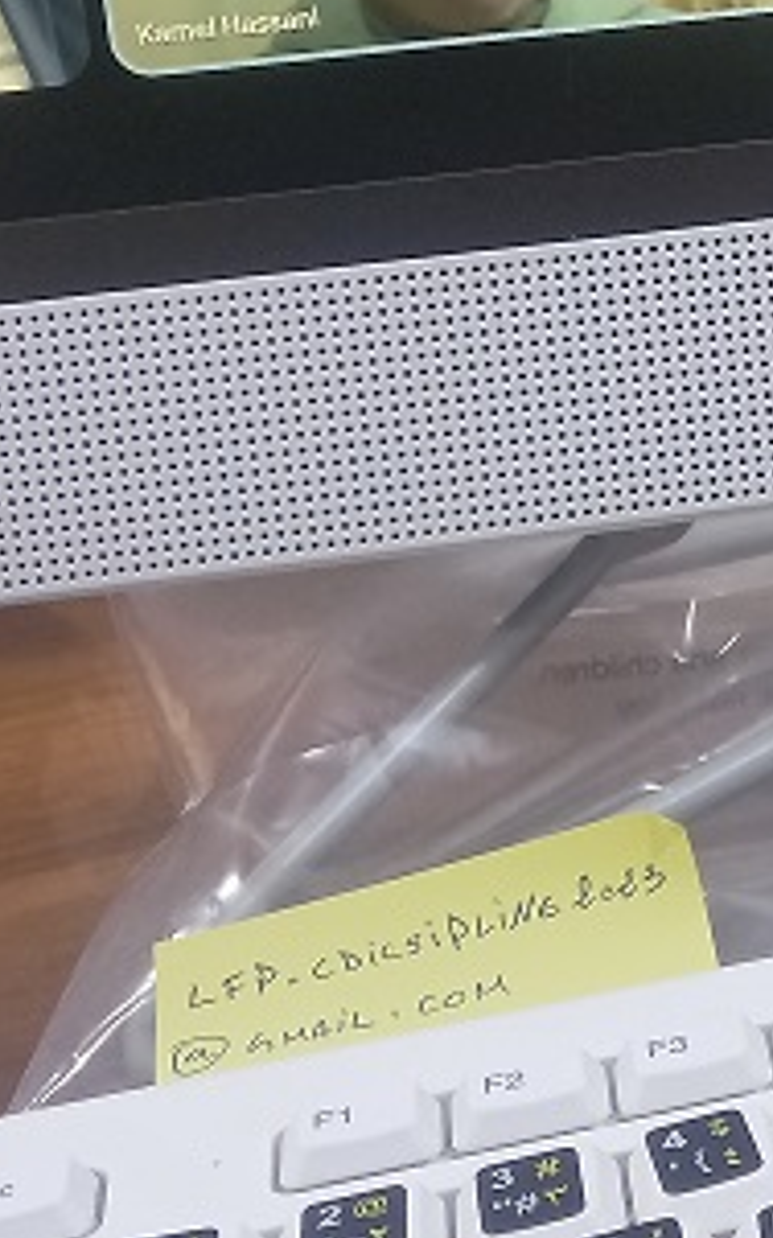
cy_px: 132
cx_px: 1172
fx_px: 2968
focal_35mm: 88
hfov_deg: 13.9
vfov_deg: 23.0
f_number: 2
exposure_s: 1/60
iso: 80
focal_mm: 4.6
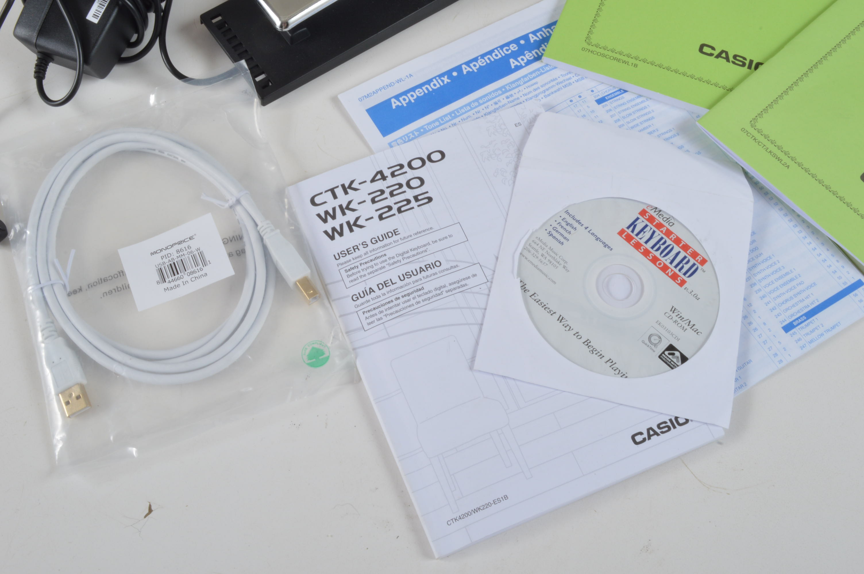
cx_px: 432
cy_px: 287
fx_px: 935
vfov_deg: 34.1
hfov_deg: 49.6
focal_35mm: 39
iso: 200
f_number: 22
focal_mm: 26
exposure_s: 1/125
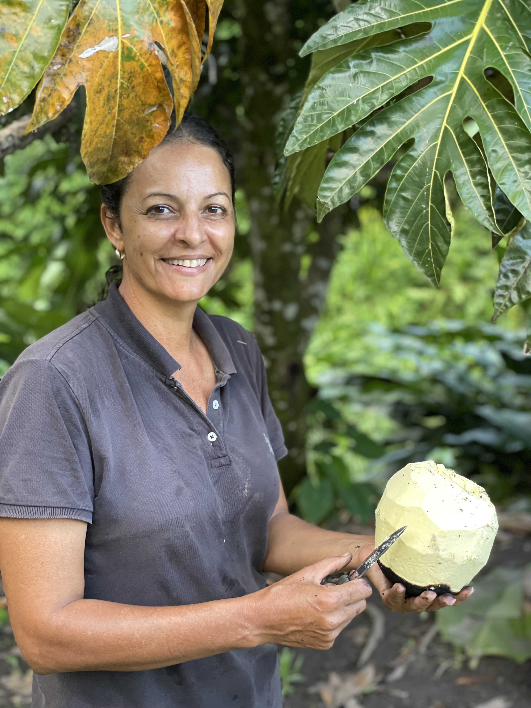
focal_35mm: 52
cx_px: 266
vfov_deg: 36.8
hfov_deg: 28.0
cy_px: 354
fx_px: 1064
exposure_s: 1/122
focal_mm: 6
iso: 160
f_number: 2
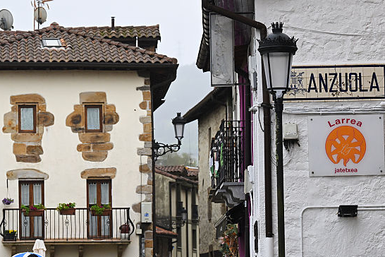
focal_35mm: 167
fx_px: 1786
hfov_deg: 12.3
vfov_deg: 8.2
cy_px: 185
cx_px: 145
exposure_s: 1/800
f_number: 4.5
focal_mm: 89
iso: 640
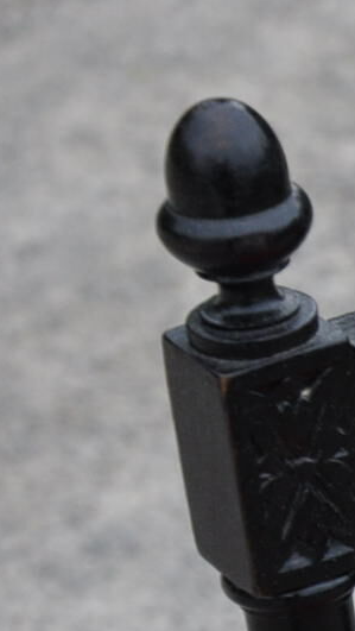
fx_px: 6571
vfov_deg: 5.5
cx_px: 1247
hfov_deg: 3.0
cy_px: 673
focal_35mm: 393
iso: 500
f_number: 9
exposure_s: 1/320
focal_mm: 62
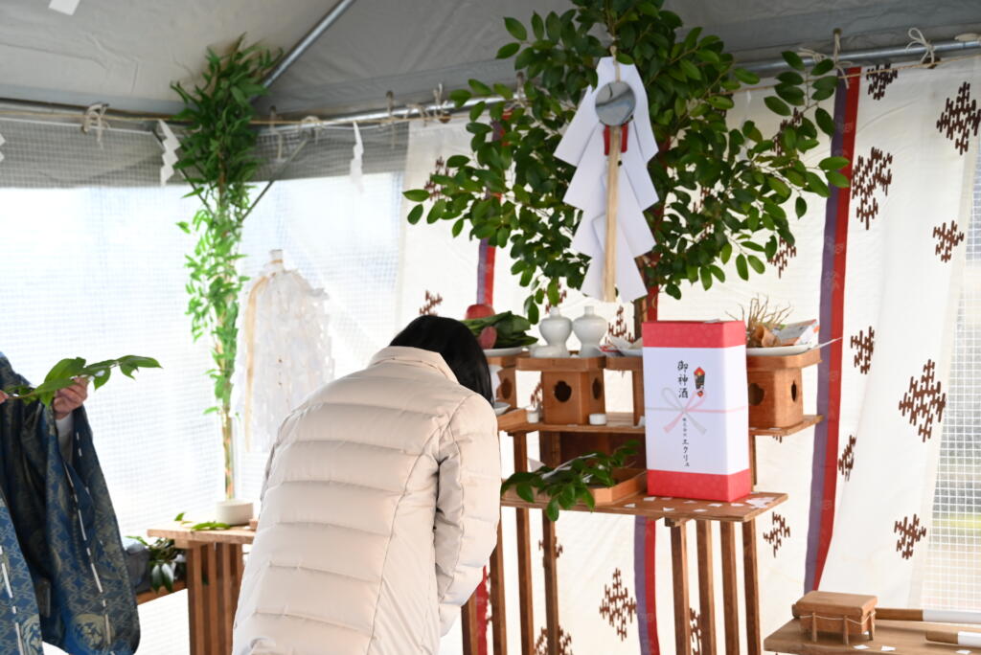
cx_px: 490
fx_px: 1309
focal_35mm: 48
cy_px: 328
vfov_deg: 28.1
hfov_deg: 41.1
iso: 640
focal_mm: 48
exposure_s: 1/50
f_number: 4
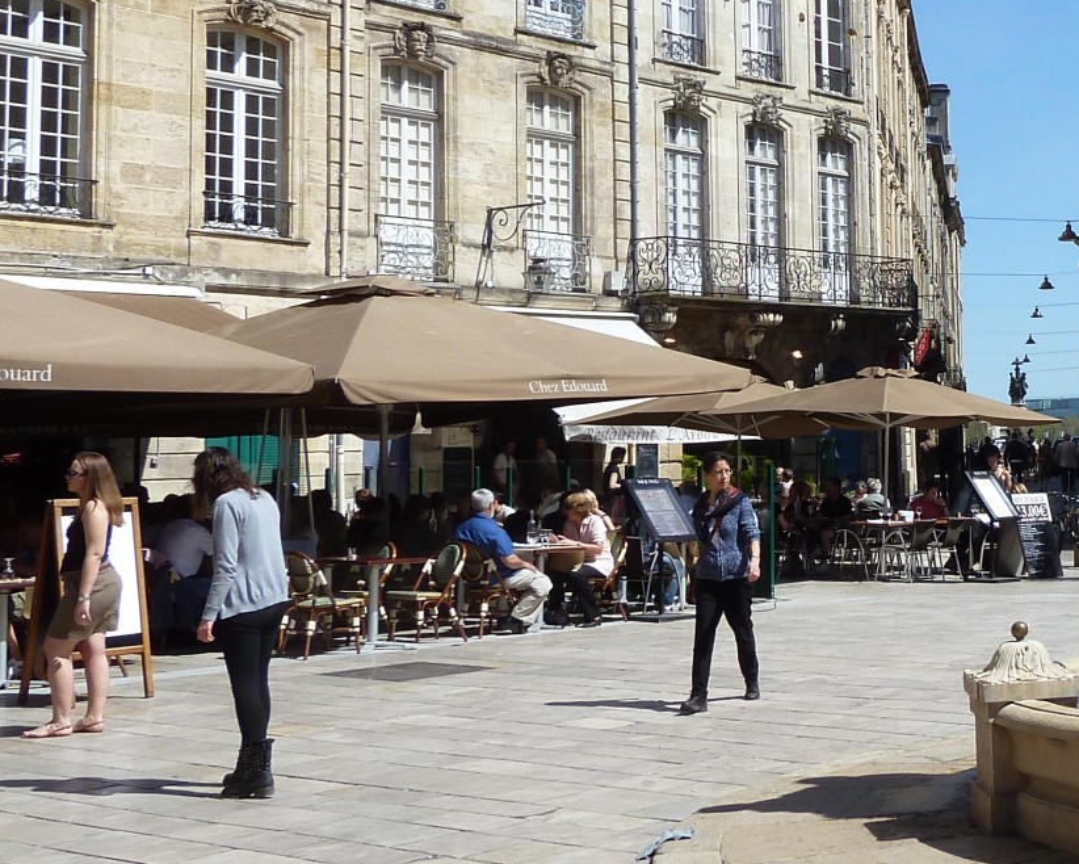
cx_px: 1132
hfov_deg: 30.2
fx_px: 1821
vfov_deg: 26.5
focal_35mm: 57
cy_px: 277
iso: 80
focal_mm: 4.1
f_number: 4.5
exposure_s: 1/500
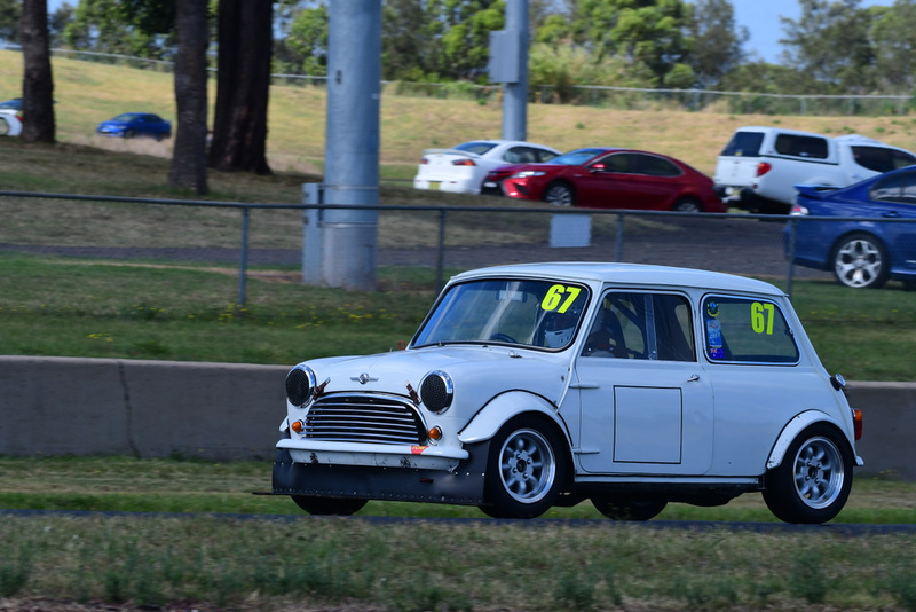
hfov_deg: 6.9
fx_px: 7636
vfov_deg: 4.6
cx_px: 458
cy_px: 306
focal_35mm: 300
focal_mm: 200
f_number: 11
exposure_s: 1/640
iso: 500
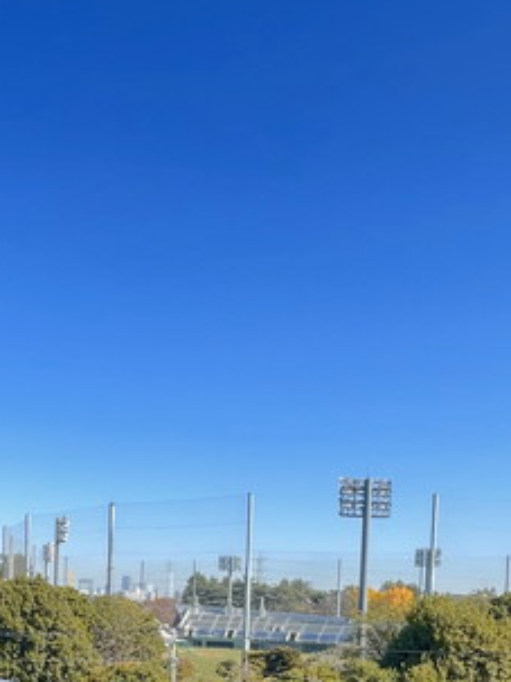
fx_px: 729
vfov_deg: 44.5
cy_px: 644
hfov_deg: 37.3
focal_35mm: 37
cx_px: 106
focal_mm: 1.54
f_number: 2.4
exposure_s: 1/168
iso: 32
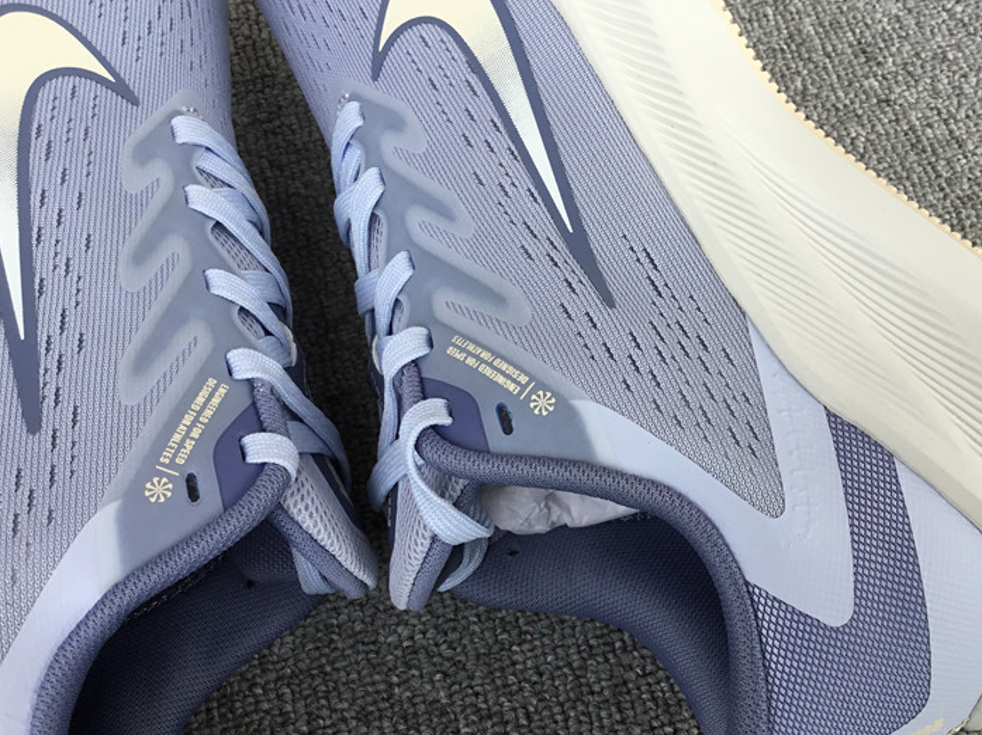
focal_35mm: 40
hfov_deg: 46.5
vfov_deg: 35.9
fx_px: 1134
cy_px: 344
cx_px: 605
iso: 25
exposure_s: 1/255
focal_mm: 3.3
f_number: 2.4
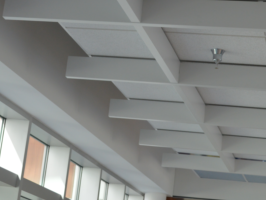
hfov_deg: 18.3
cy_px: 0
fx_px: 822
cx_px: 82
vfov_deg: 13.6
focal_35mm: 107
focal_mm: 32
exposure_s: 1/125
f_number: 5.6
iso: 360
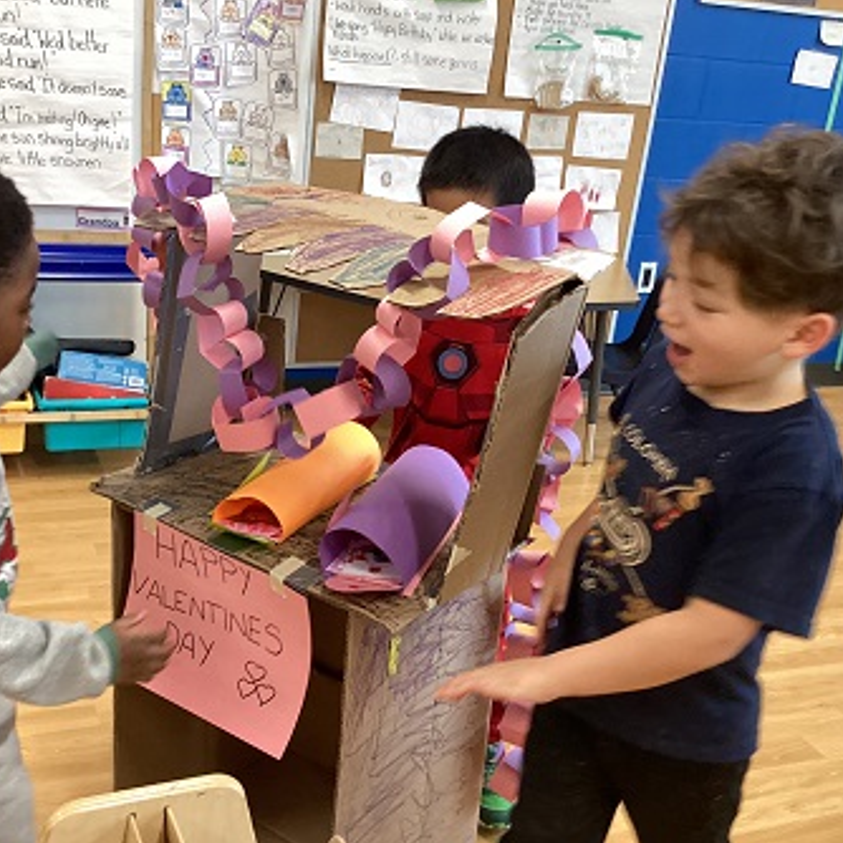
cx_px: 343
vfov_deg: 40.9
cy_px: 448
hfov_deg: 40.8
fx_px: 1130
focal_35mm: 41
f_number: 2.4
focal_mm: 3.3
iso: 160
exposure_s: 1/60
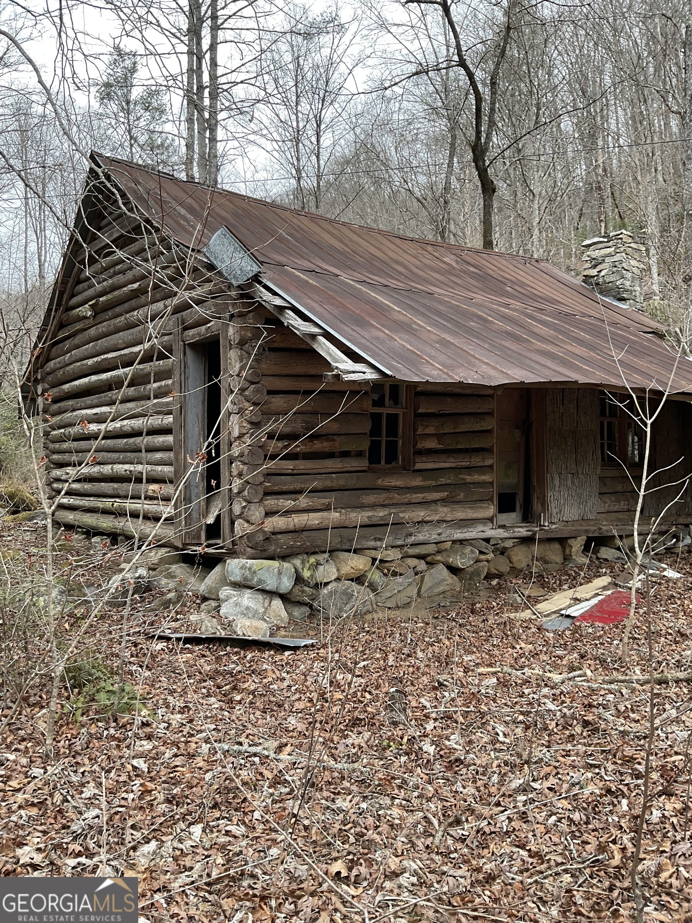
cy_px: 462
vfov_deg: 61.7
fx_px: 773
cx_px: 346
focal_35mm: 29
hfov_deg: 48.2
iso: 16
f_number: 1.8
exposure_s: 1/140
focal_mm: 3
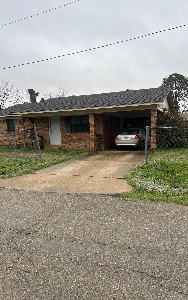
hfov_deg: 44.5
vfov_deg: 66.5
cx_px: 98
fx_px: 230
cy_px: 149
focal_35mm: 28
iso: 50
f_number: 1.5
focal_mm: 5.7
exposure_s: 1/539
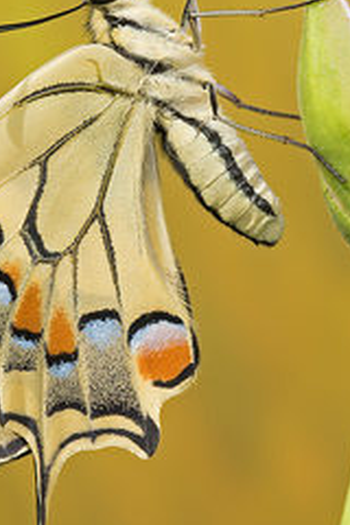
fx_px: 3835
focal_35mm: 263
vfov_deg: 7.8
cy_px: 363
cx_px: 237
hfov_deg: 5.2
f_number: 20
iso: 100
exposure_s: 1/6
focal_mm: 105
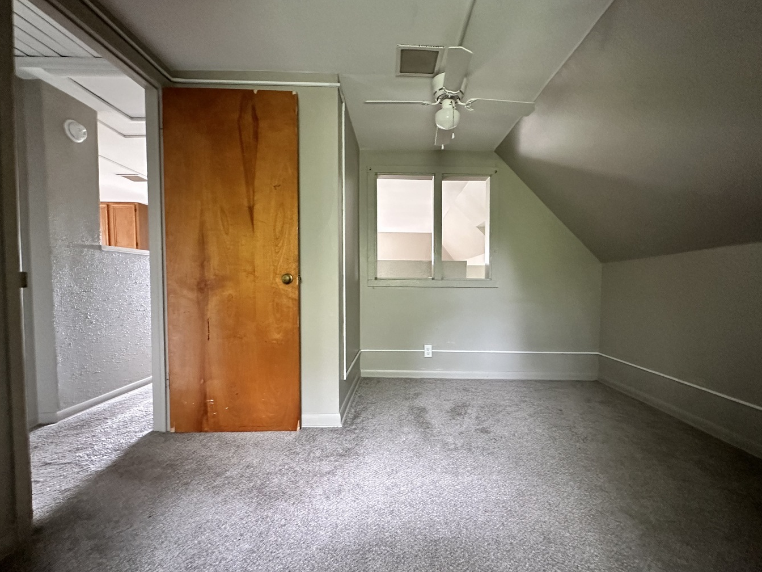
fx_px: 330
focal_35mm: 15
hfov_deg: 98.1
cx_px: 400
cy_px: 296
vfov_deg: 81.7
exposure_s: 1/60
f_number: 2.2
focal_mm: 2.22
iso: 1000
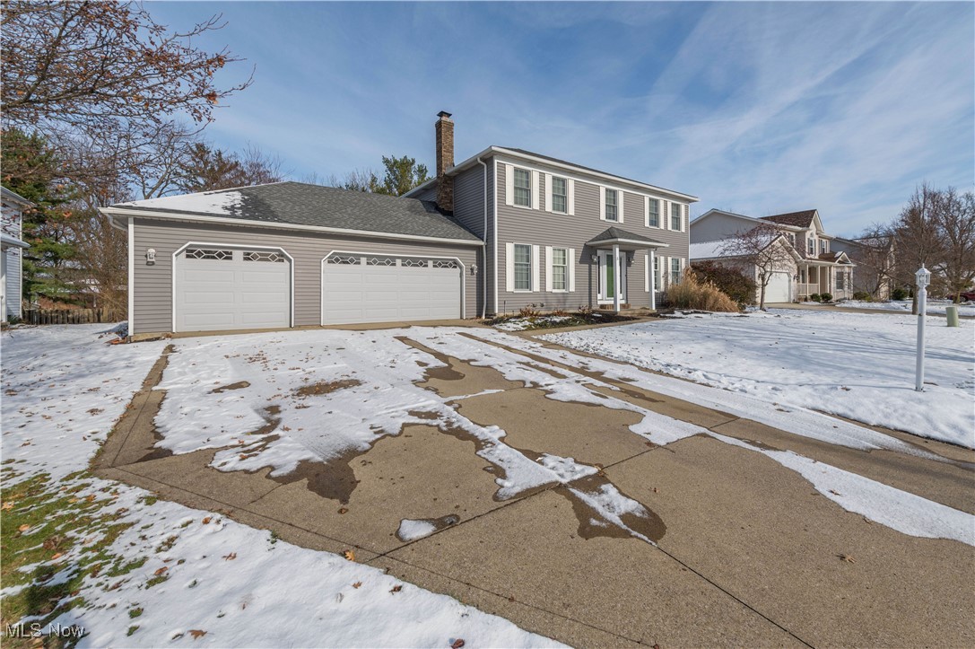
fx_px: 379
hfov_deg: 104.3
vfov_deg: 81.1
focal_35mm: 14
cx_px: 488
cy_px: 324
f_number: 9
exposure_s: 1/1000
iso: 100
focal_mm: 14
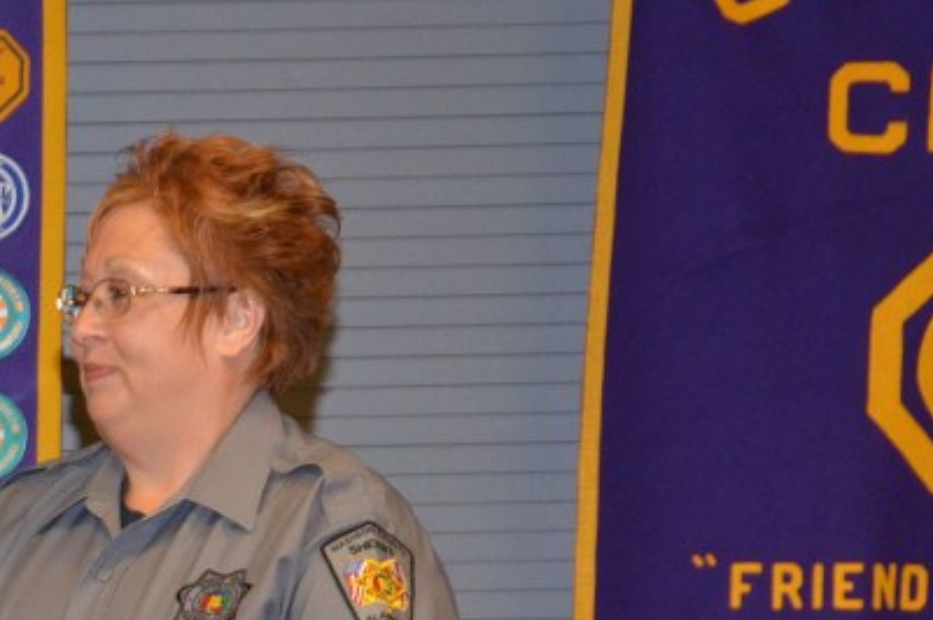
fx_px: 8069
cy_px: 746
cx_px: -462
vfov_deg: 4.4
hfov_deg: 6.5
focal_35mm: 312
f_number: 8
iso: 1600
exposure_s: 1/60
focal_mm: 65
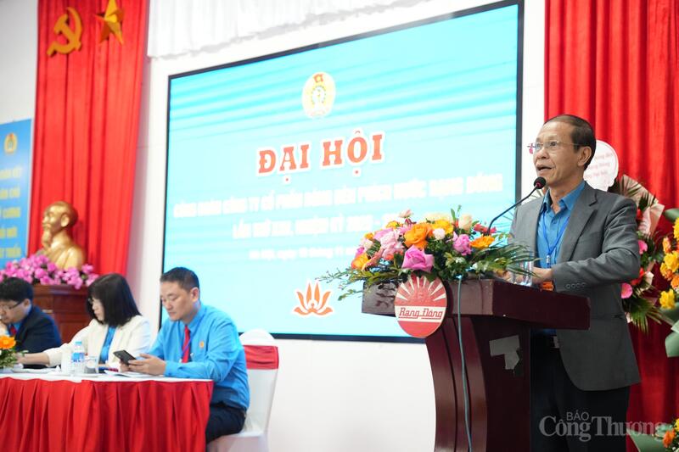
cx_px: 340
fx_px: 1139
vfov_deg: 22.5
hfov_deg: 33.2
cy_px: 226
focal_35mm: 60
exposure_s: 1/320
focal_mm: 60.4
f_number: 2.8
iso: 2500
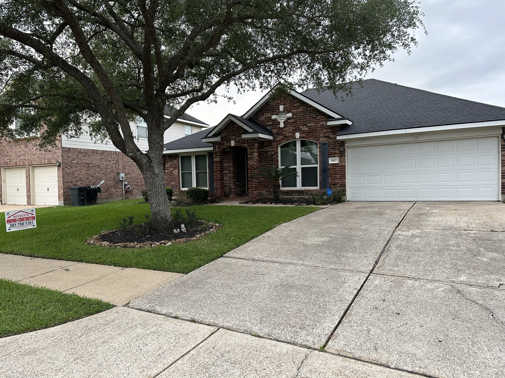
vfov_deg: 56.8
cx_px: 252
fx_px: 350
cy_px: 189
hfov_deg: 71.6
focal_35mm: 24
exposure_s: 1/121
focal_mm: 6.86
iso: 200
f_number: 1.78
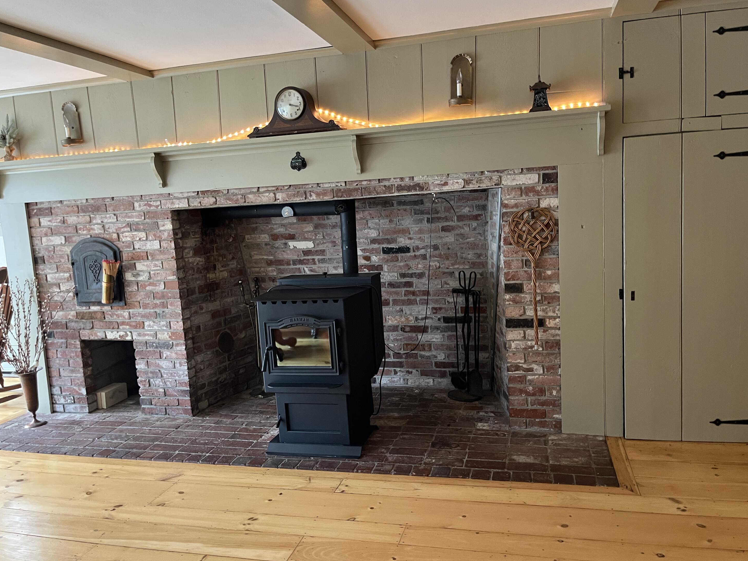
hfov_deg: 65.3
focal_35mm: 27
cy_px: 278
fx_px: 583
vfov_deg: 51.4
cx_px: 374
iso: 320
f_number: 1.6
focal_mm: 5.1
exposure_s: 1/60
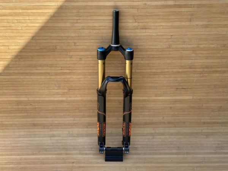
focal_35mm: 48
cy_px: 86
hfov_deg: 39.7
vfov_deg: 30.3
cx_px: 114
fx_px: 316
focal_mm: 6.86
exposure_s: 1/612
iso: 64
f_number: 1.78
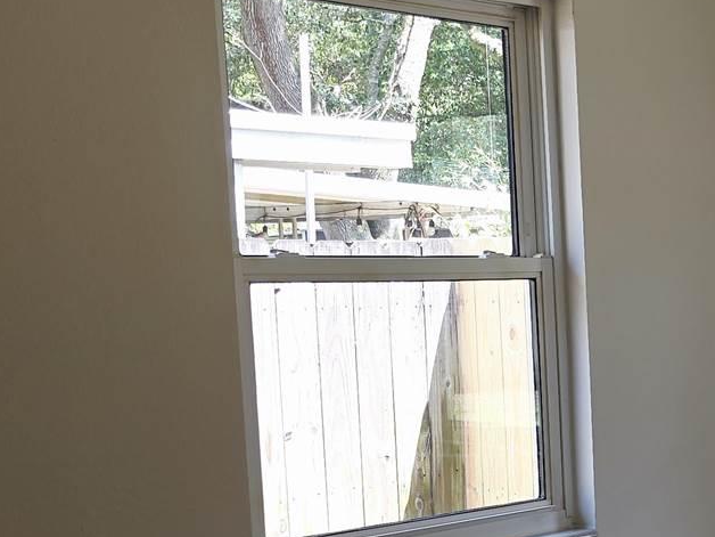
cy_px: 422
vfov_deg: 19.5
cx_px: 1016
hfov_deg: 22.3
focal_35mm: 75
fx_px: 1549
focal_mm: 6.3
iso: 16
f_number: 1.7
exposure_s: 1/60
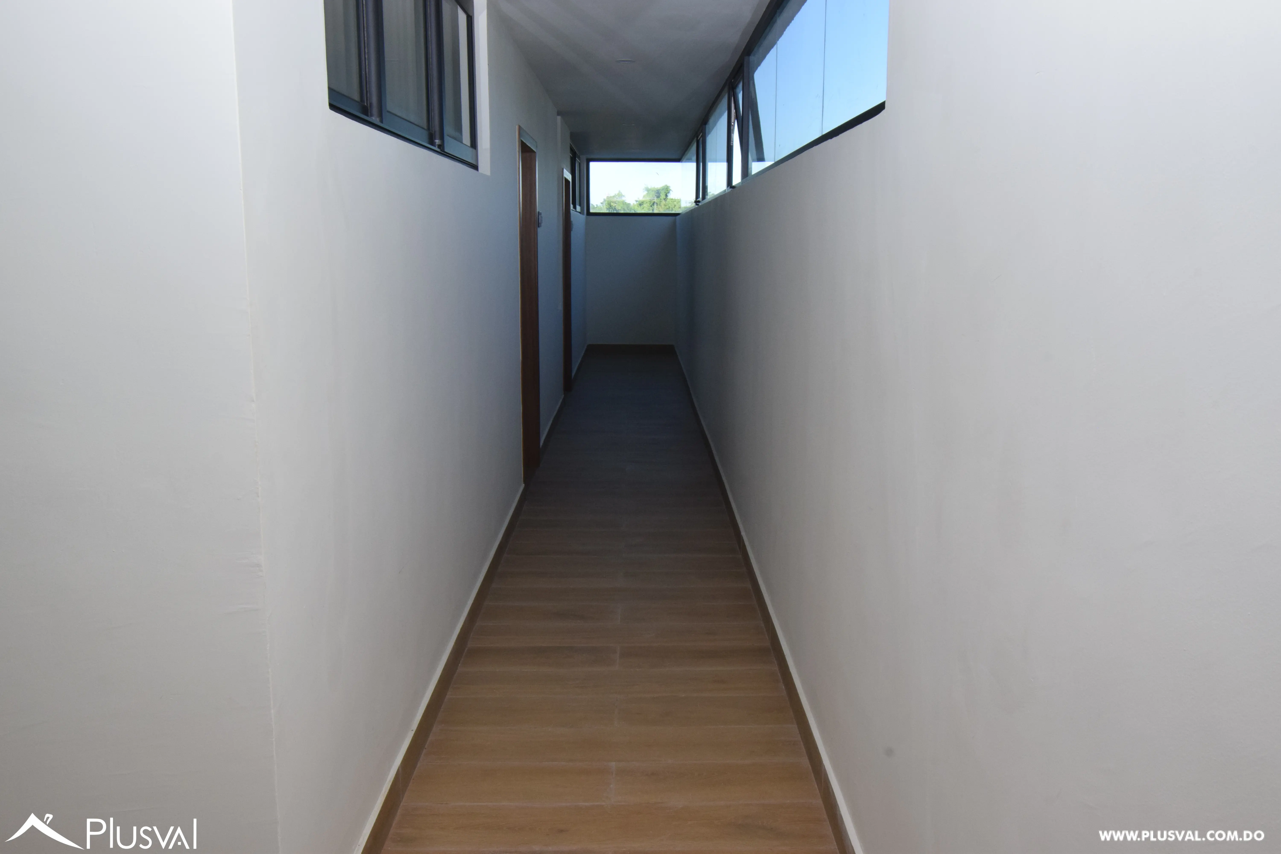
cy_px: 427
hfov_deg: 61.9
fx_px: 1067
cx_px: 640
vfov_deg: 43.6
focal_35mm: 30
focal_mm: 20
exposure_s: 1/160
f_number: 16
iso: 800
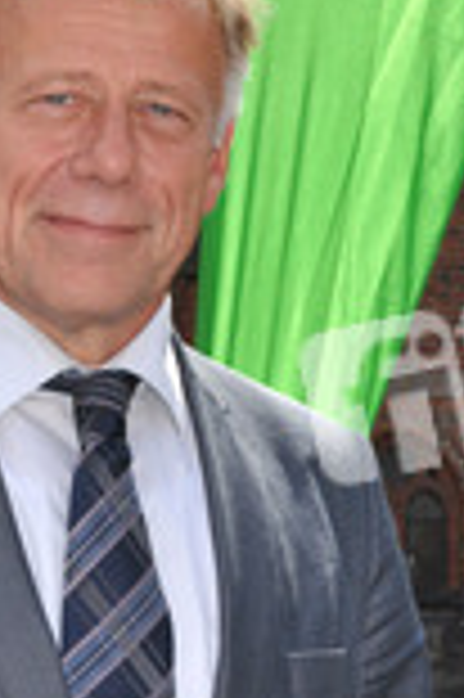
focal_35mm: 155
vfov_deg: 13.2
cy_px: 153
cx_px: 122
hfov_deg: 8.8
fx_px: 3003
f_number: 20
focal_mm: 40
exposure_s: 1/200
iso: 400
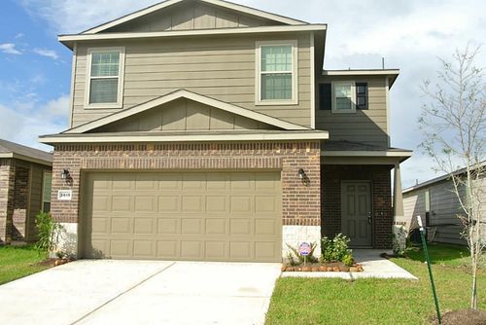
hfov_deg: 54.4
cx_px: 243
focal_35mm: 35
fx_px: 473
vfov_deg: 37.9
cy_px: 162
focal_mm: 13.1
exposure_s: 1/60
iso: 100
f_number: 16
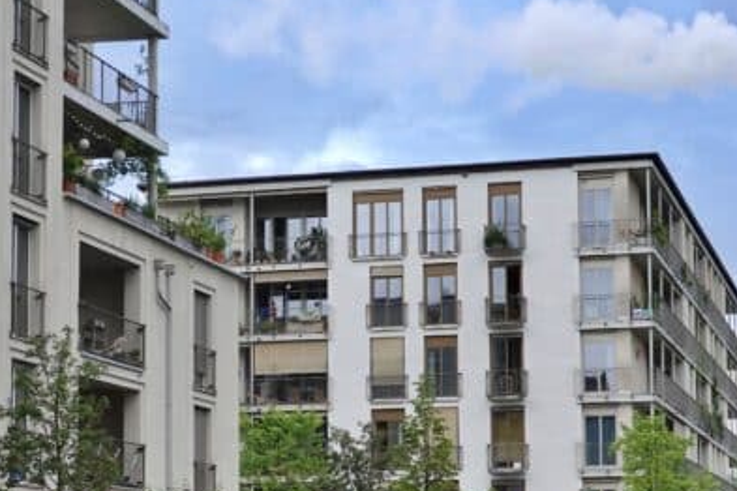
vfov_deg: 15.0
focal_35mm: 90
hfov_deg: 22.6
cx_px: 293
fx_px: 1842
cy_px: 427
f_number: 4
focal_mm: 17.19
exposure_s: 1/125
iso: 125
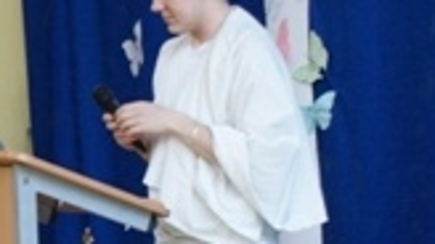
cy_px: 271
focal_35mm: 184
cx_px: -50
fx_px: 2121
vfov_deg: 6.6
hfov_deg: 11.5
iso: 160
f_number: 5
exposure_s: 1/60
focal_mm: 30
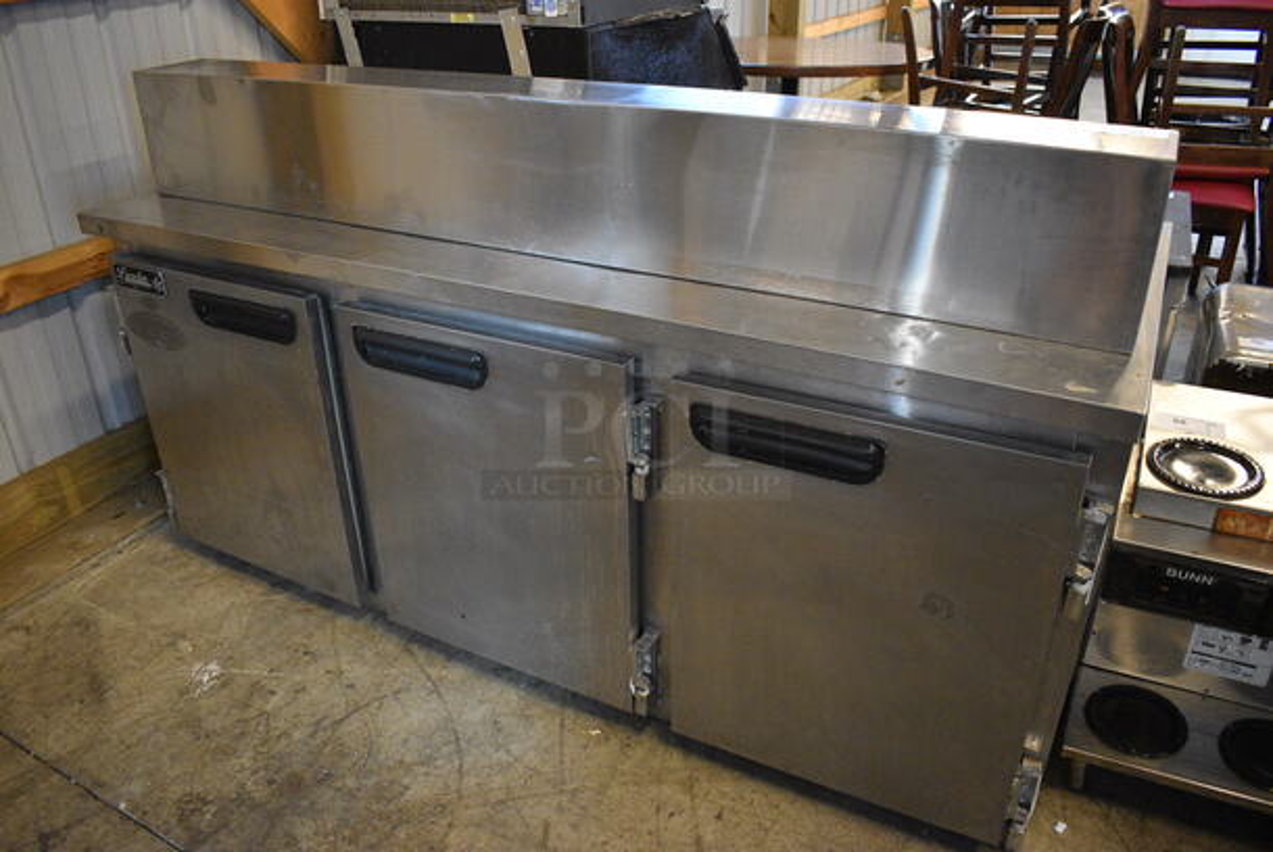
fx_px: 956
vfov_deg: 48.0
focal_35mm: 27
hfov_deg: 67.3
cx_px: 636
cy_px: 426
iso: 4000
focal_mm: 18
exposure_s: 1/125
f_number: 3.5
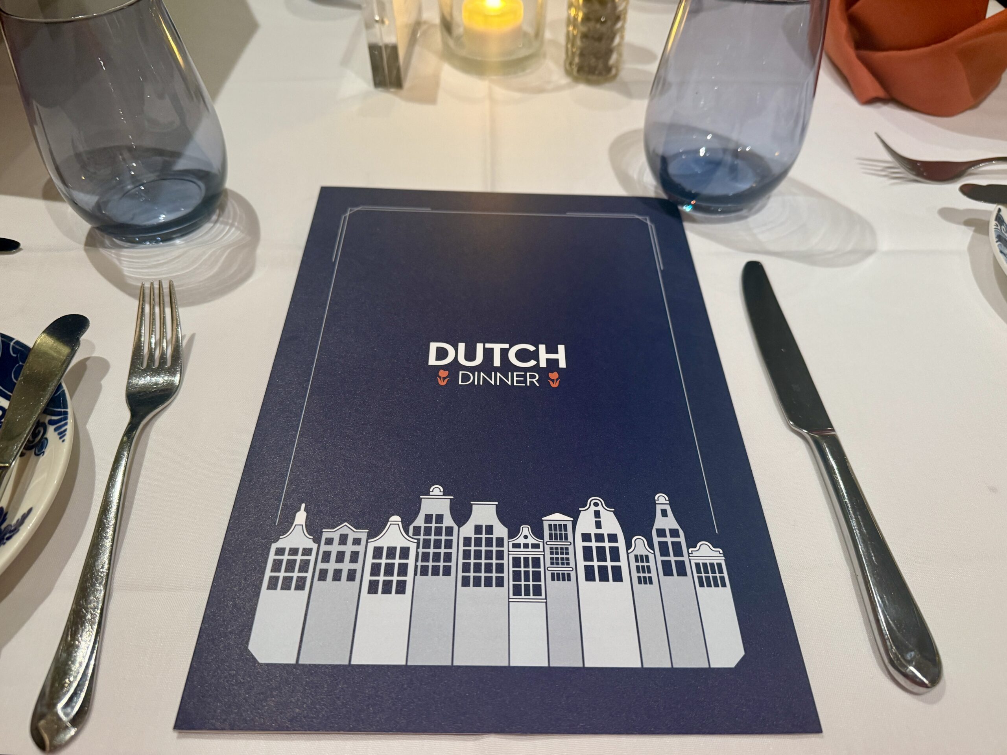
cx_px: 504
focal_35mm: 24
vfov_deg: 56.8
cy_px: 378
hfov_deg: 71.6
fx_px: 698
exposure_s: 1/60
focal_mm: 6.76
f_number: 1.78
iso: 320
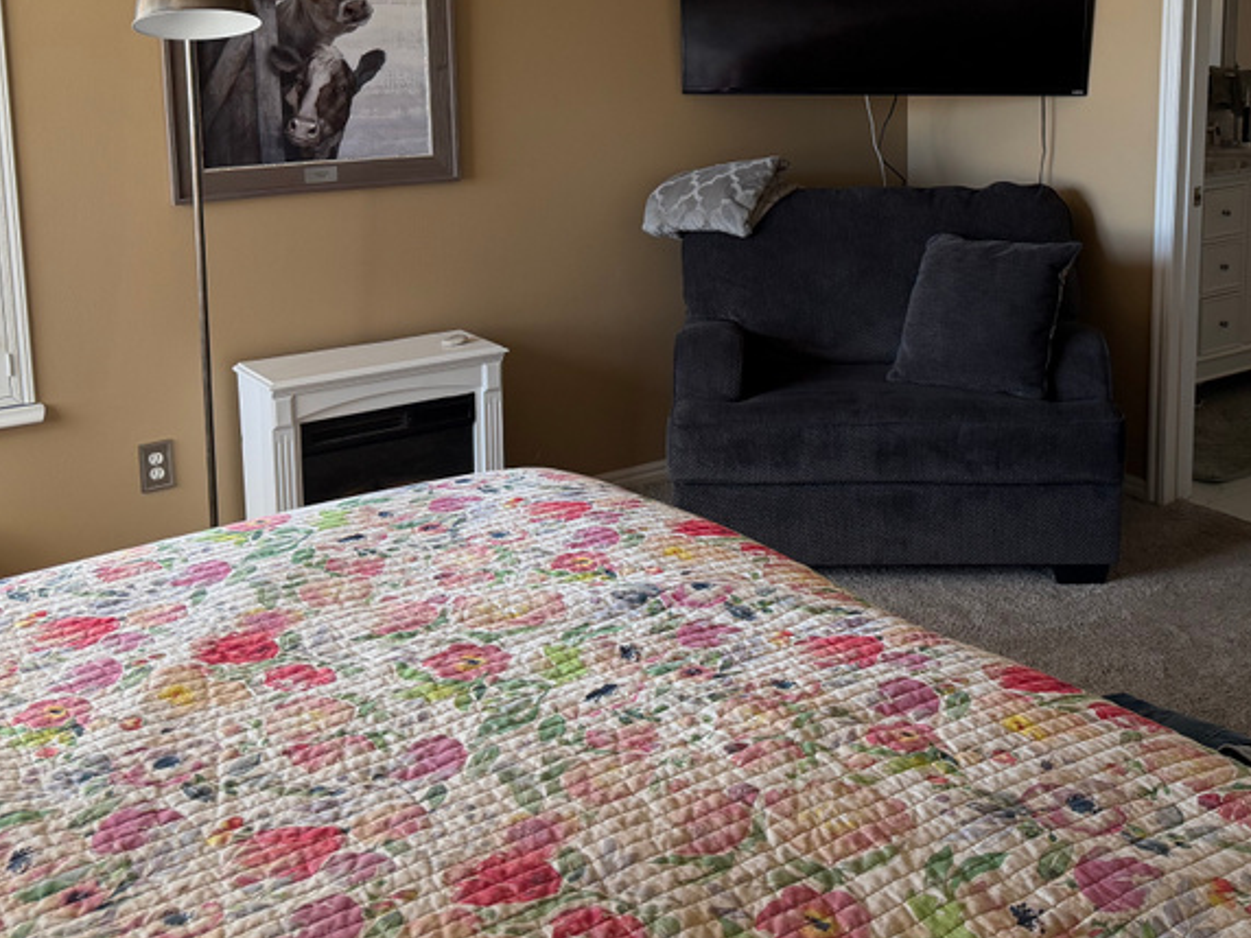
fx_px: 1554
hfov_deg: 43.4
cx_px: 814
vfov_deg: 32.9
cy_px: 234
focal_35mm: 43
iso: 160
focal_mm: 6.76
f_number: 1.78
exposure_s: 1/128
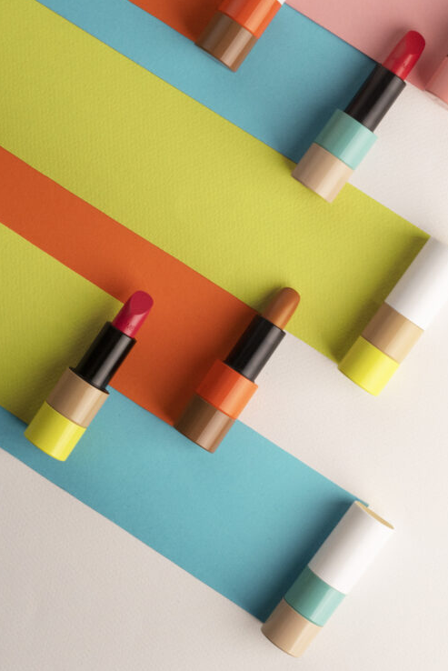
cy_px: 265
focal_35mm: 104
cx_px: 285
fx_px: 1938
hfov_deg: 13.2
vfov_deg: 19.6
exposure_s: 1/80
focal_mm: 50
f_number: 5
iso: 640
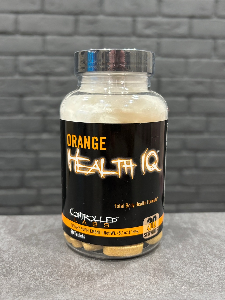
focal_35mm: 26
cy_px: 150
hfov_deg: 53.1
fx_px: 225
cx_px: 112
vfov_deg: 67.3
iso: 320
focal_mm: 5.96
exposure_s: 1/50
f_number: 1.6
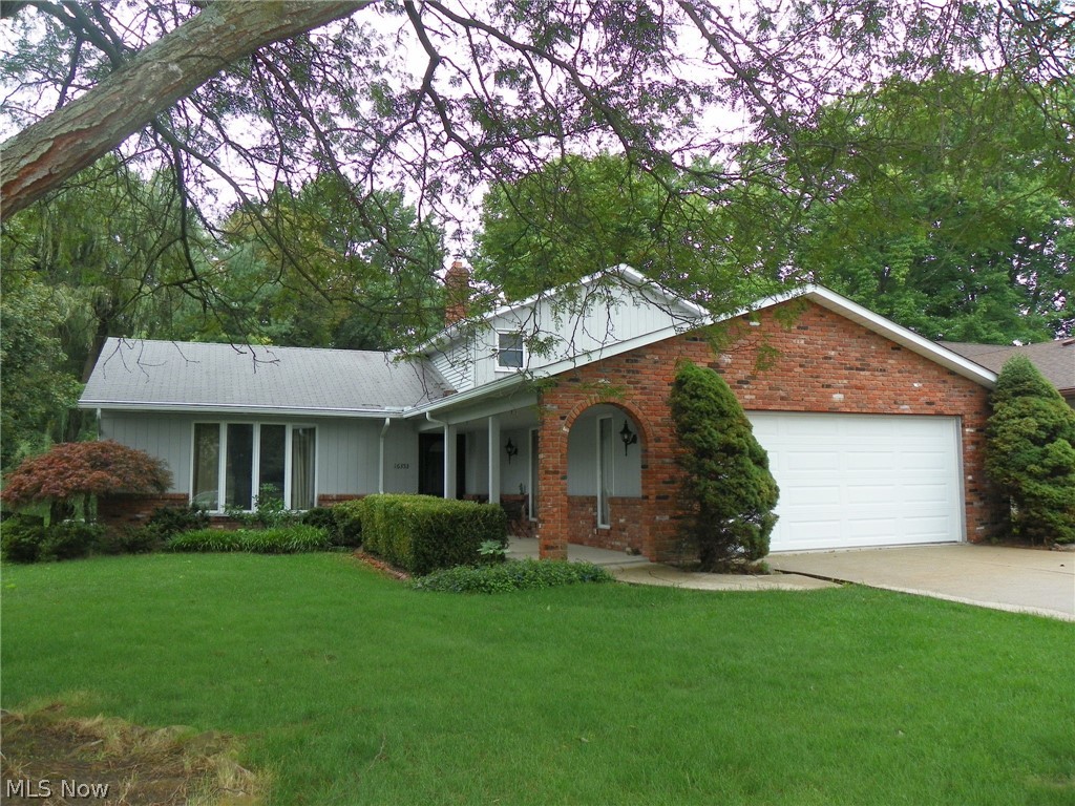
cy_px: 403
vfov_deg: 48.2
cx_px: 538
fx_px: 901
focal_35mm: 29
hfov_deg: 61.7
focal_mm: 5.2
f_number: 2.8
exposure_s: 1/160
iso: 64
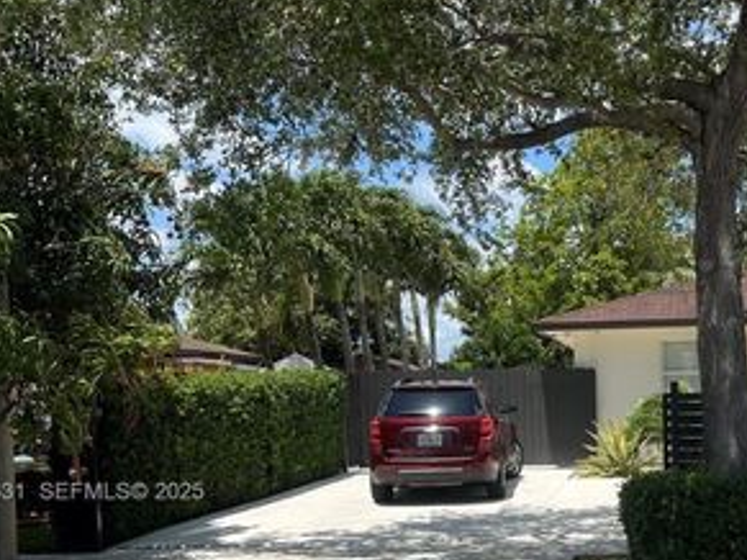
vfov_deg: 26.7
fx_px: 1143
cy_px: 494
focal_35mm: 53
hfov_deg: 34.2
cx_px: 670
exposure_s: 1/4630
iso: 50
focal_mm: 5.7
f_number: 1.5
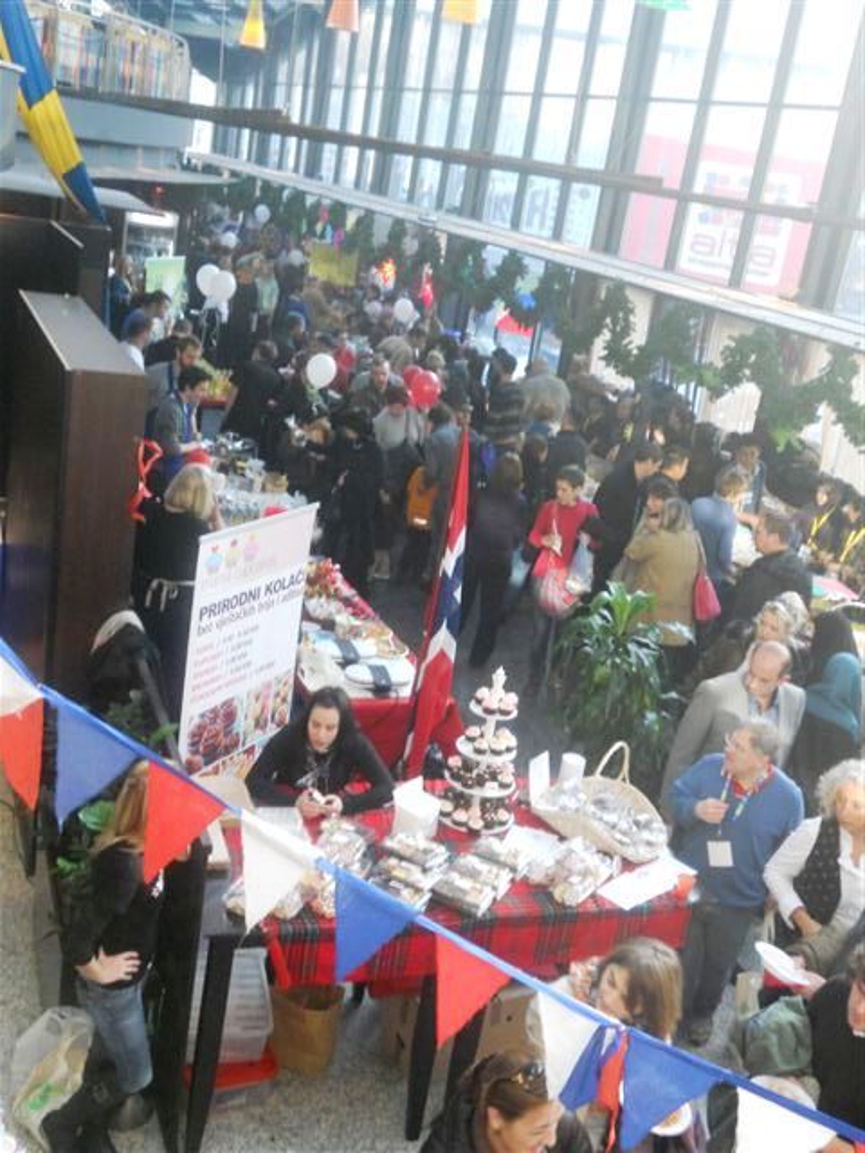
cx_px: 432
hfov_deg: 37.7
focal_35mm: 38
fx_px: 1266
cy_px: 576
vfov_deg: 49.0
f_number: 3.9
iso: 400
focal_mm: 6.9
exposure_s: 1/50
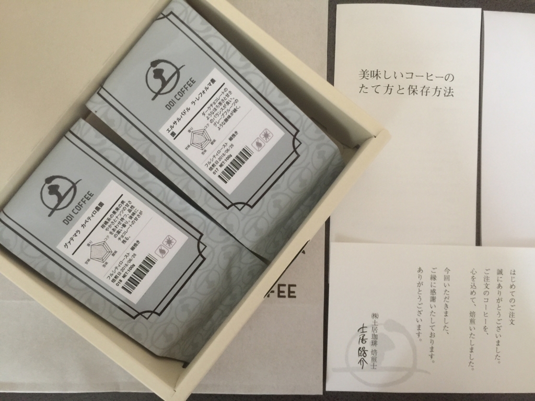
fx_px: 448
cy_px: 200
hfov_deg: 61.7
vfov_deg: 48.2
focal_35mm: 29
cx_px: 268
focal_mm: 4.15
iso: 80
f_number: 2.2
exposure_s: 1/4
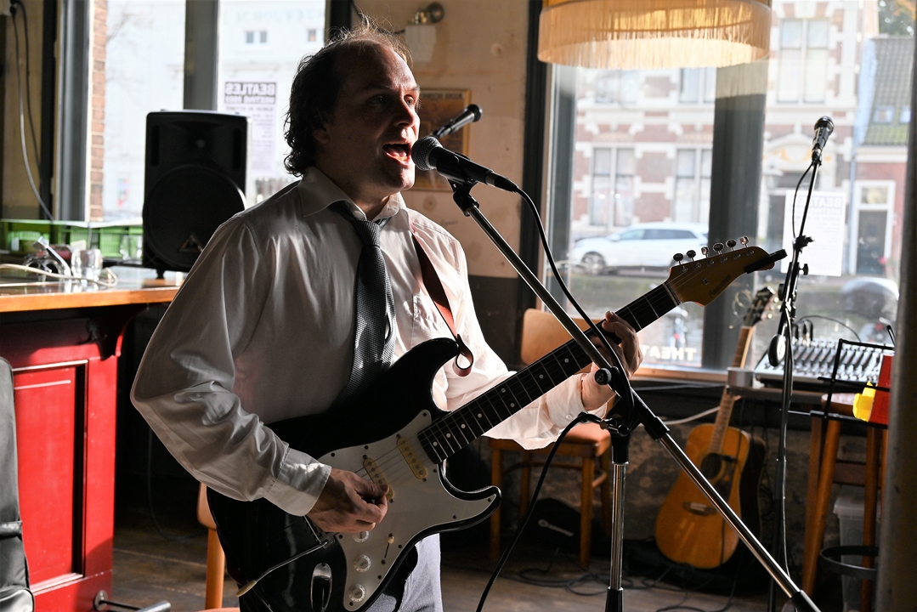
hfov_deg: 37.5
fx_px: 1350
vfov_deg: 25.5
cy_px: 306
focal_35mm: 53
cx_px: 458
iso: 320
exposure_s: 1/250
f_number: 5.6
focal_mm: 53
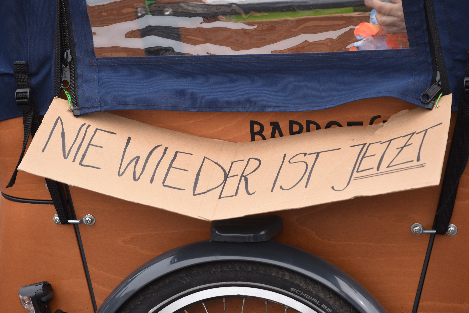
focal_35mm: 153
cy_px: 156
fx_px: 1993
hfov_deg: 13.4
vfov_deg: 9.0
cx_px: 234
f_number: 6.3
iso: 200
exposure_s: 1/250
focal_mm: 102
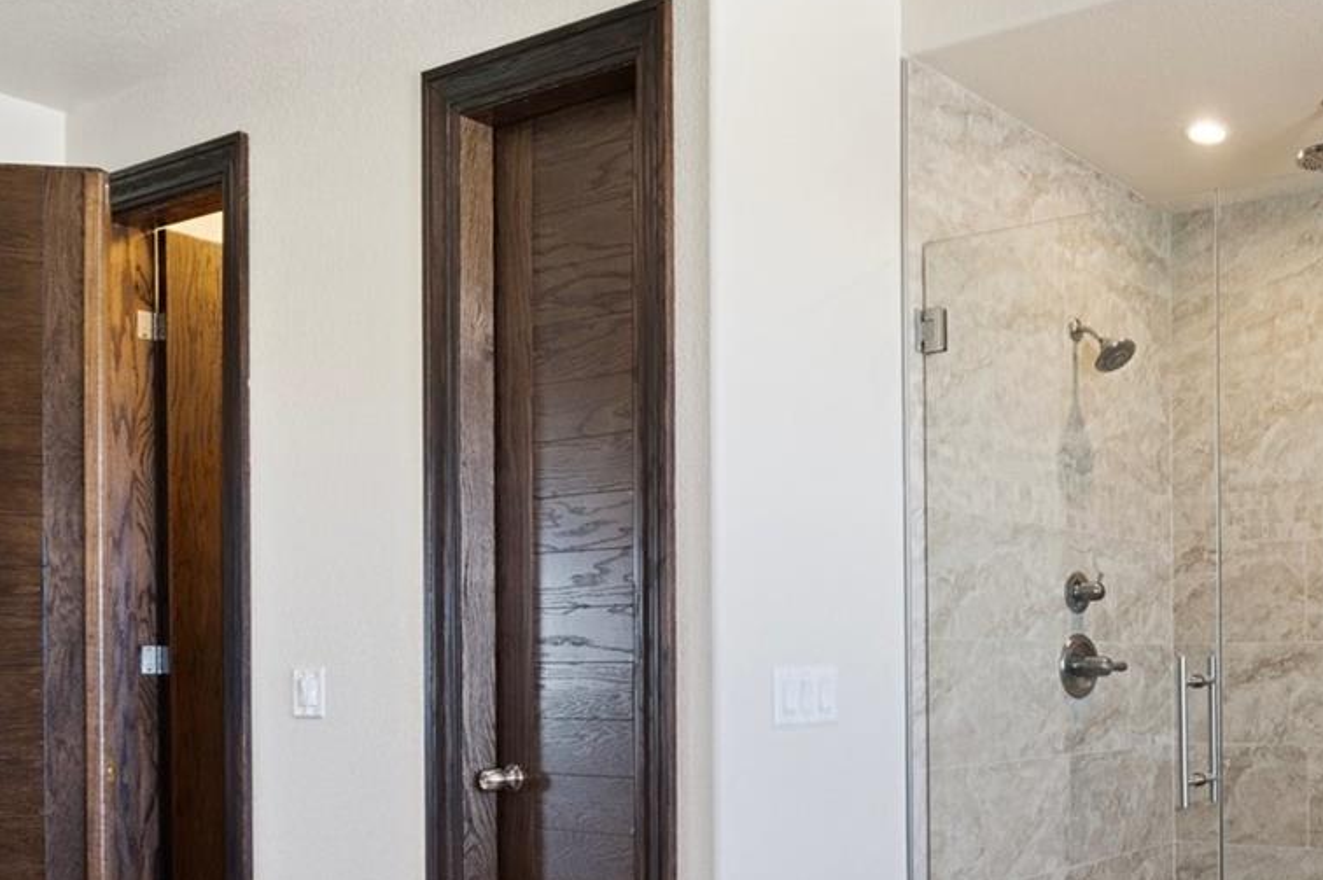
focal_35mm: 36
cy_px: 658
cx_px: 1314
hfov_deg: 45.2
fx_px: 1322
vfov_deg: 36.0
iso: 200
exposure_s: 1/1.25
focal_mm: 17
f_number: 9
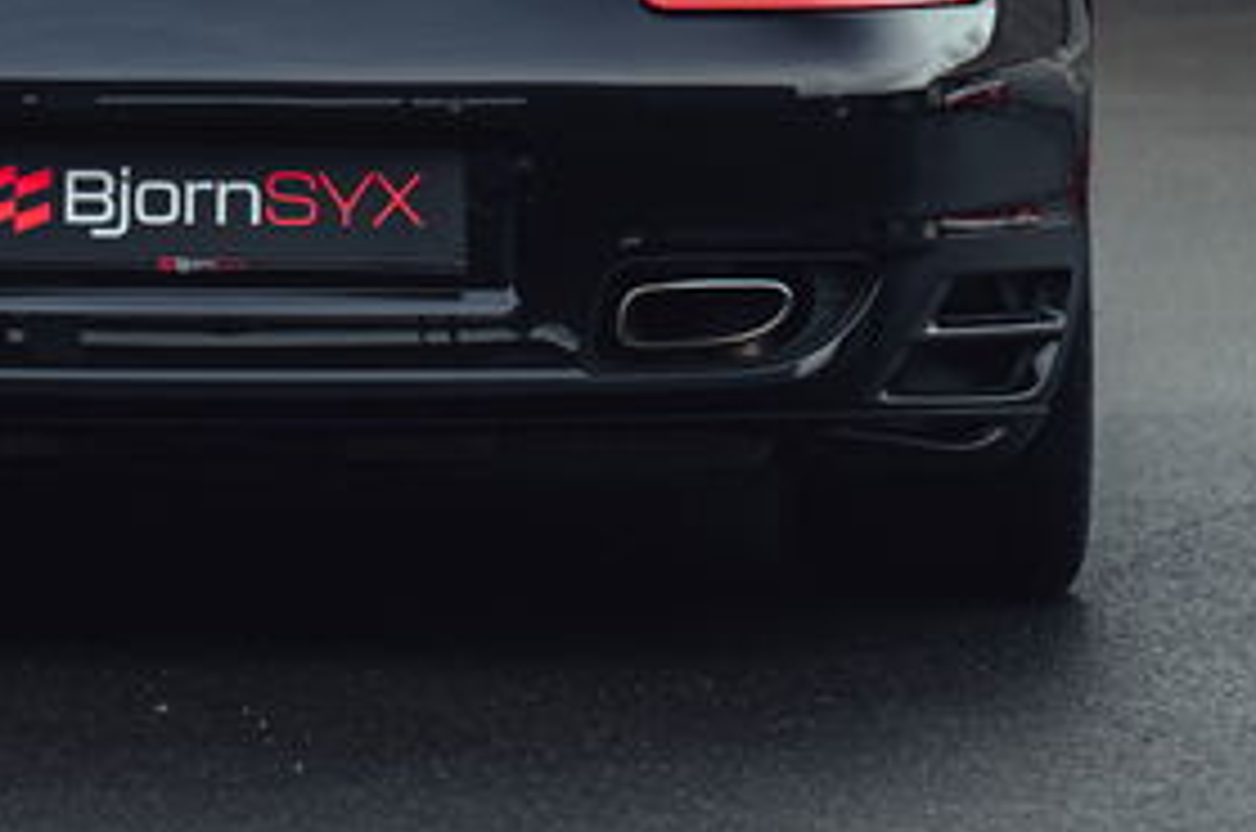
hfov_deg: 4.7
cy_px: -90
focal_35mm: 440
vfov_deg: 3.1
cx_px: 203
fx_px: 15325
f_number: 5.6
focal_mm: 160
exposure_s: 1/80
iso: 400
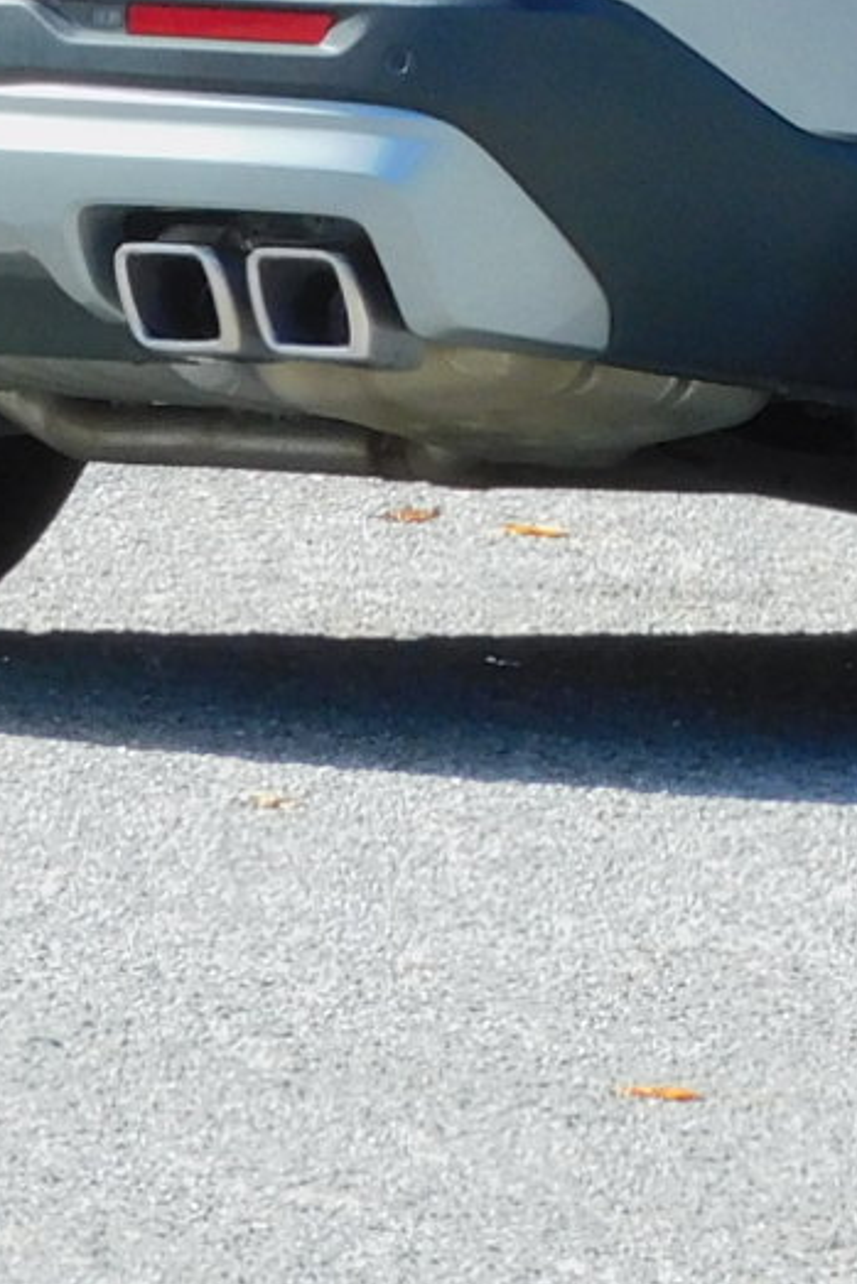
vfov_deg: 1.8
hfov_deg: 1.2
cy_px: -356
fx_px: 40321
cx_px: 1459
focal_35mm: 1130
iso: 125
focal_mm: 44.8
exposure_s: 1/250
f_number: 5.5
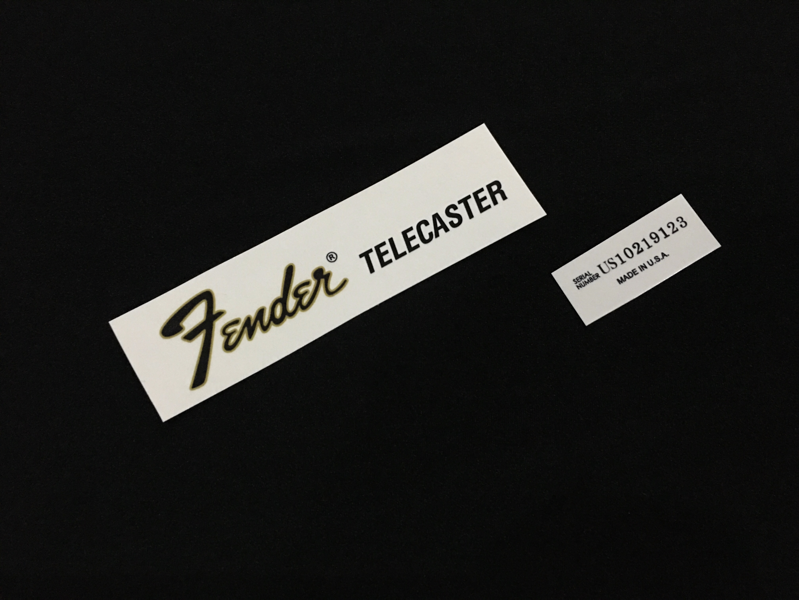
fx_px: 669
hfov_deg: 61.7
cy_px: 300
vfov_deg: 48.2
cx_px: 400
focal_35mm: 29
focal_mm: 4.15
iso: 160
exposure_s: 1/4
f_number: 2.2
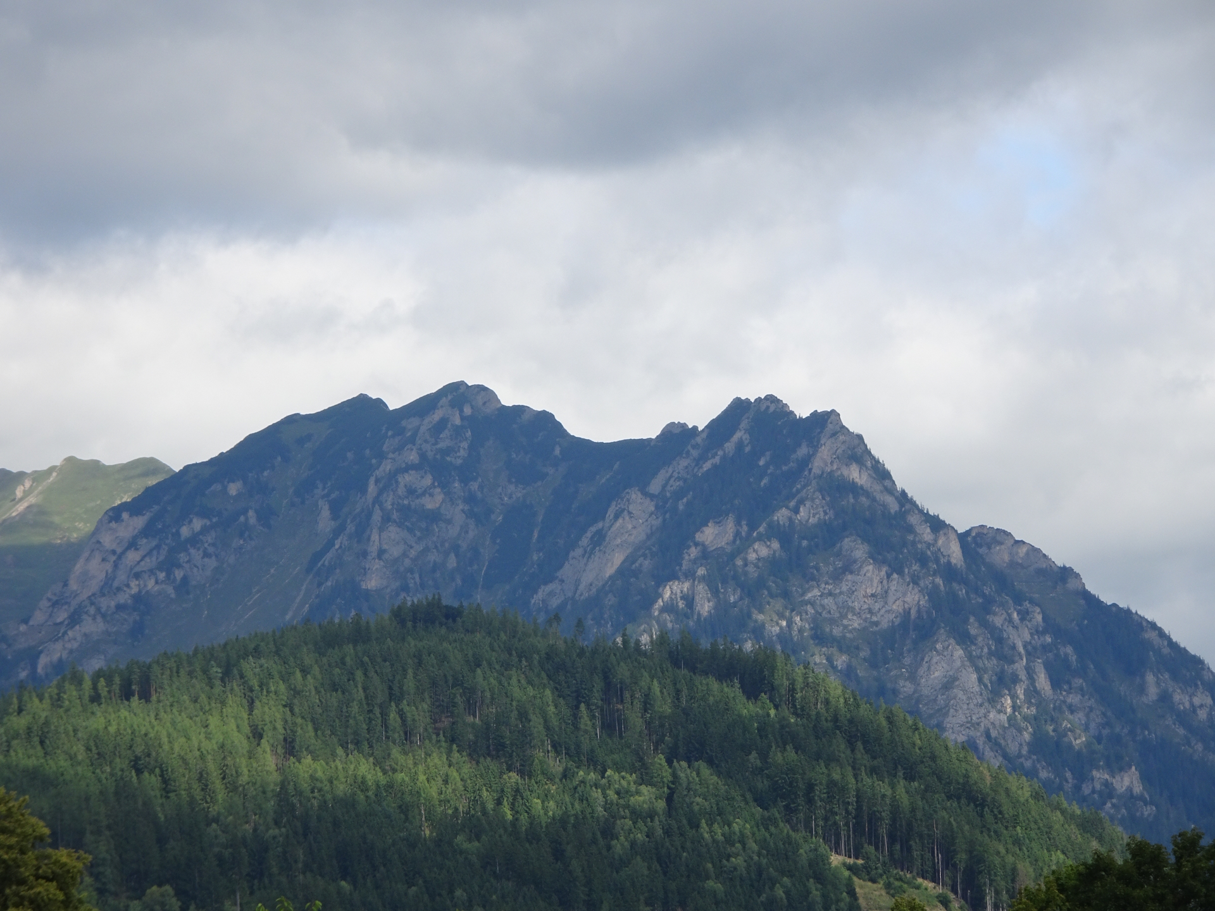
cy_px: 456
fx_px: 5265
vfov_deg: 9.9
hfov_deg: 13.2
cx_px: 608
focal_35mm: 150
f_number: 5.6
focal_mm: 25.66
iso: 80
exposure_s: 1/320
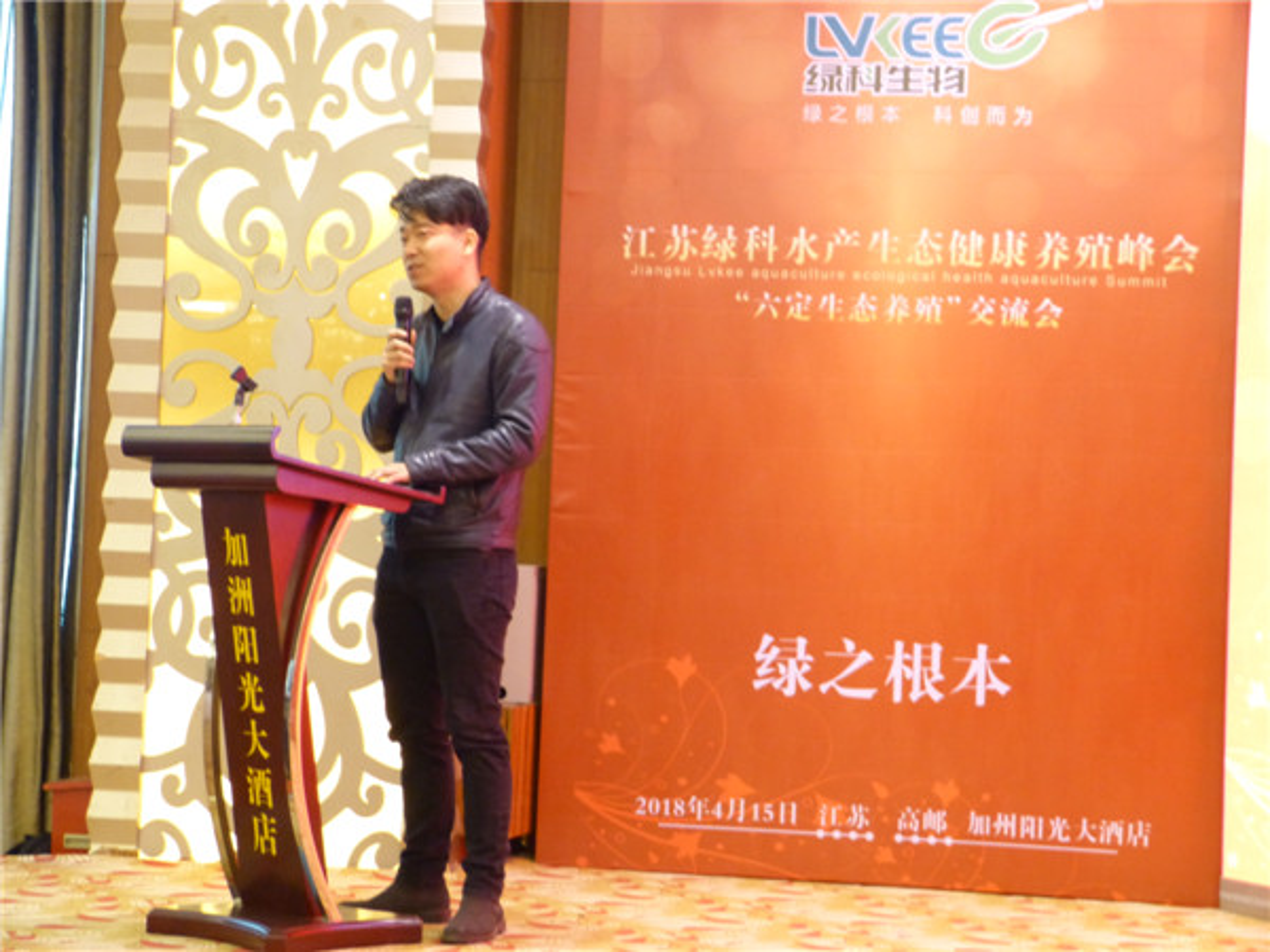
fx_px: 2862
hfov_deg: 25.0
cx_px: 635
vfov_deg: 18.9
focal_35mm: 78
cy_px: 476
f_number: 3.3
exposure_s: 1/10
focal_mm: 14.1
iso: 400
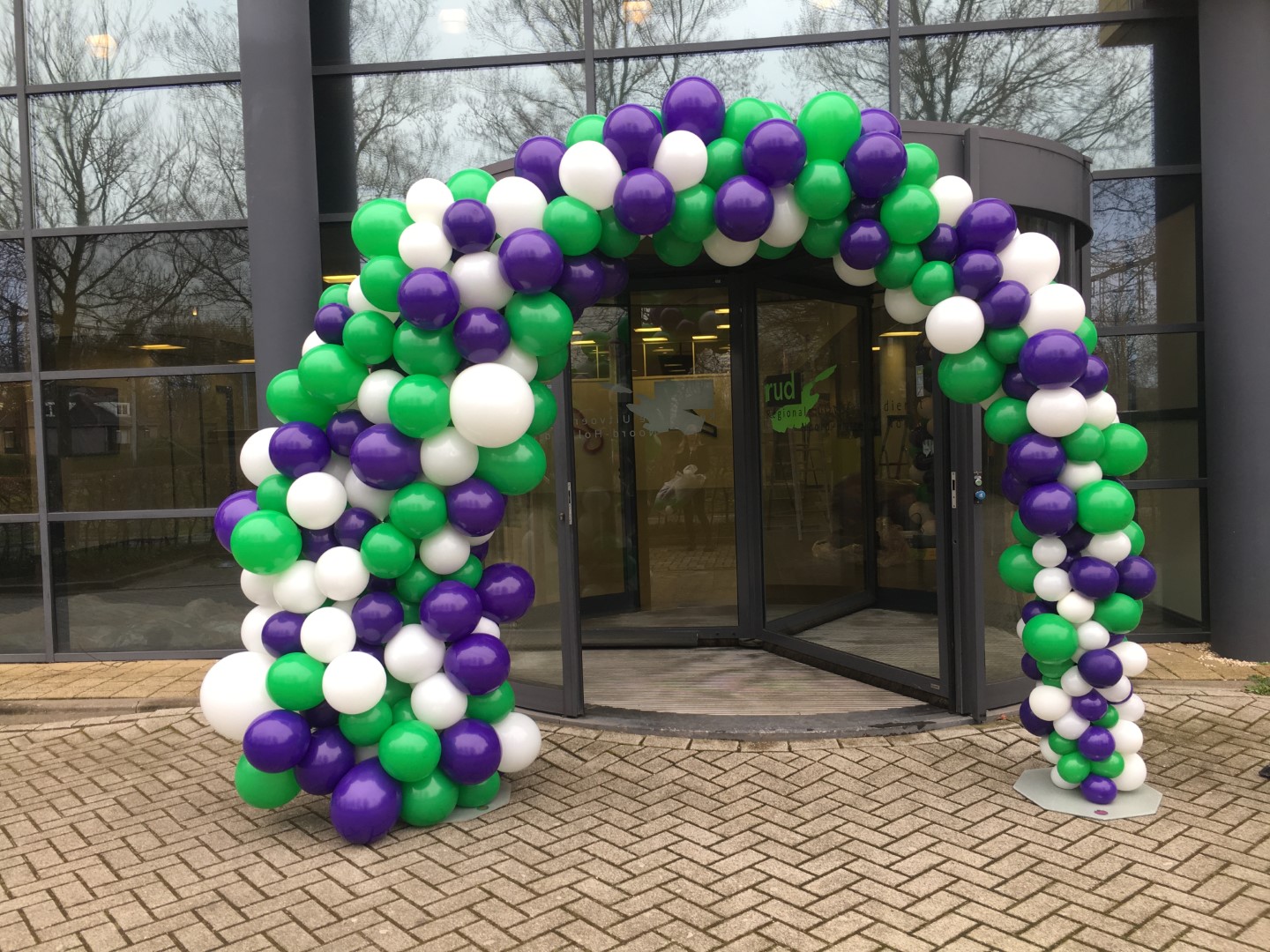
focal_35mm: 29
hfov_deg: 61.7
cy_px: 476
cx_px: 635
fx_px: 1064
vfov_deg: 48.2
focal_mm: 4.15
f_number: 2.2
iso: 25
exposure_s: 1/100
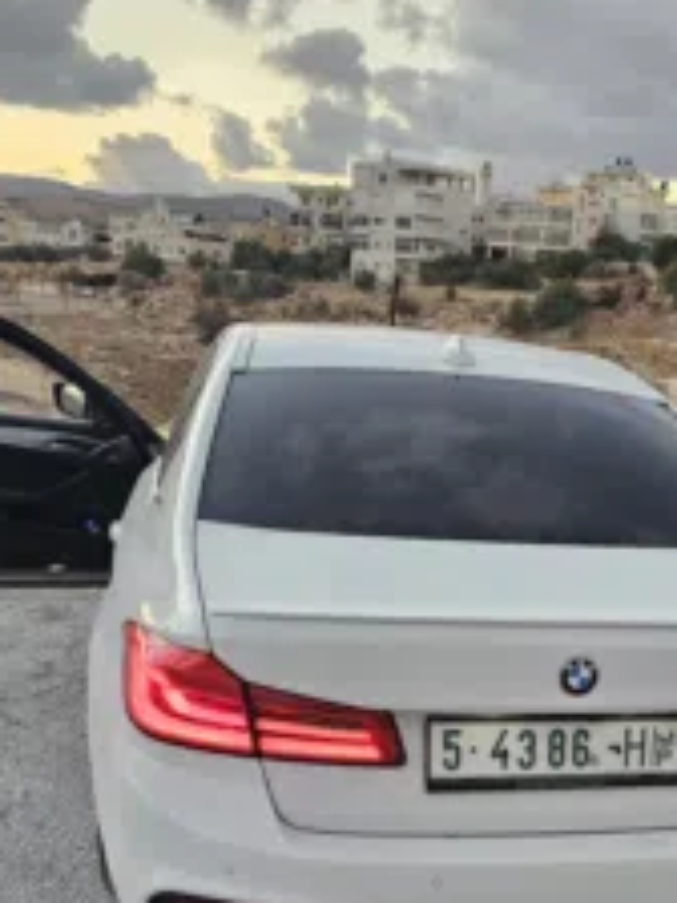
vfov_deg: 42.4
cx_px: 516
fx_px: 1069
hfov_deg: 34.3
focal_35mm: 41
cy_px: 794
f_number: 1.7
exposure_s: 1/207
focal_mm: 6.3
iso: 200
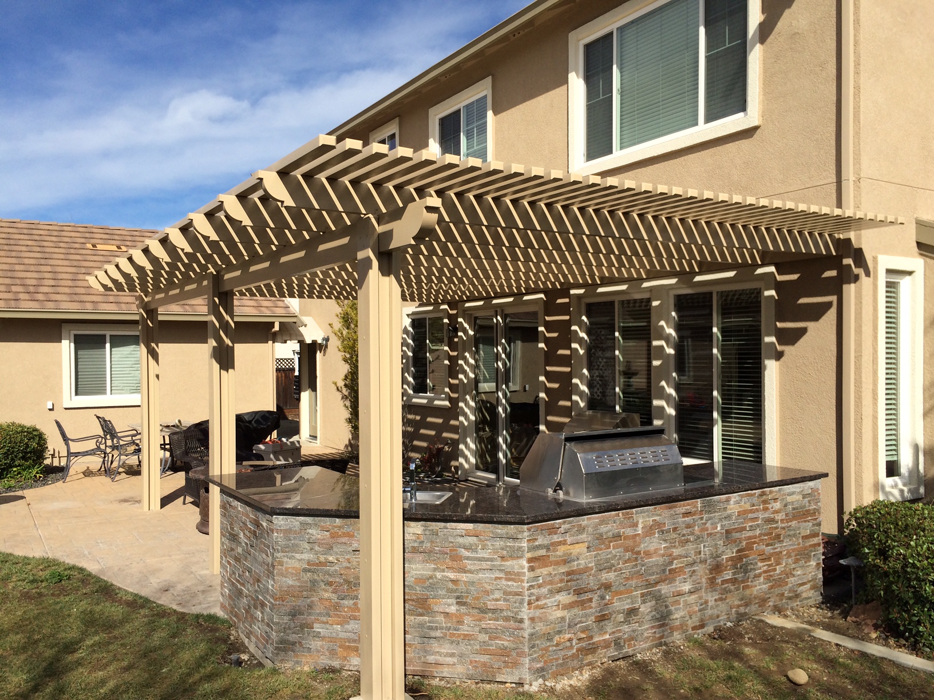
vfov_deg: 48.2
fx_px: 782
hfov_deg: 61.7
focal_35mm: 29
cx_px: 467
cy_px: 350
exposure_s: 1/2740
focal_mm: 4.15
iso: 32
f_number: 2.2
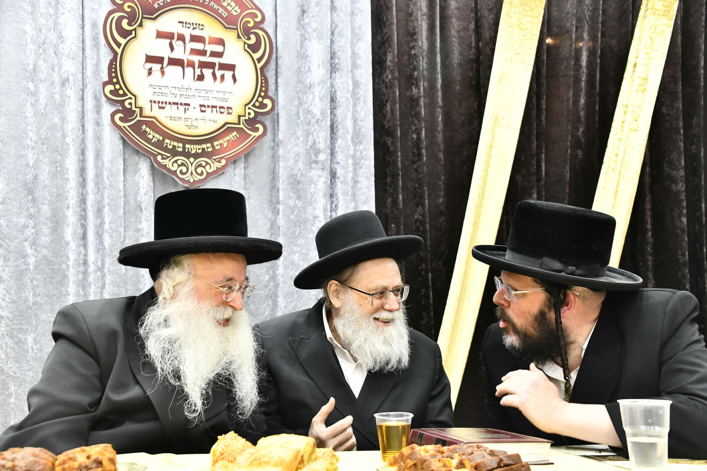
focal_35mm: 42
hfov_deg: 46.4
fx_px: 825
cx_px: 354
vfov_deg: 31.9
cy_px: 236
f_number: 5.6
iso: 2500
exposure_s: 1/160
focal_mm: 42
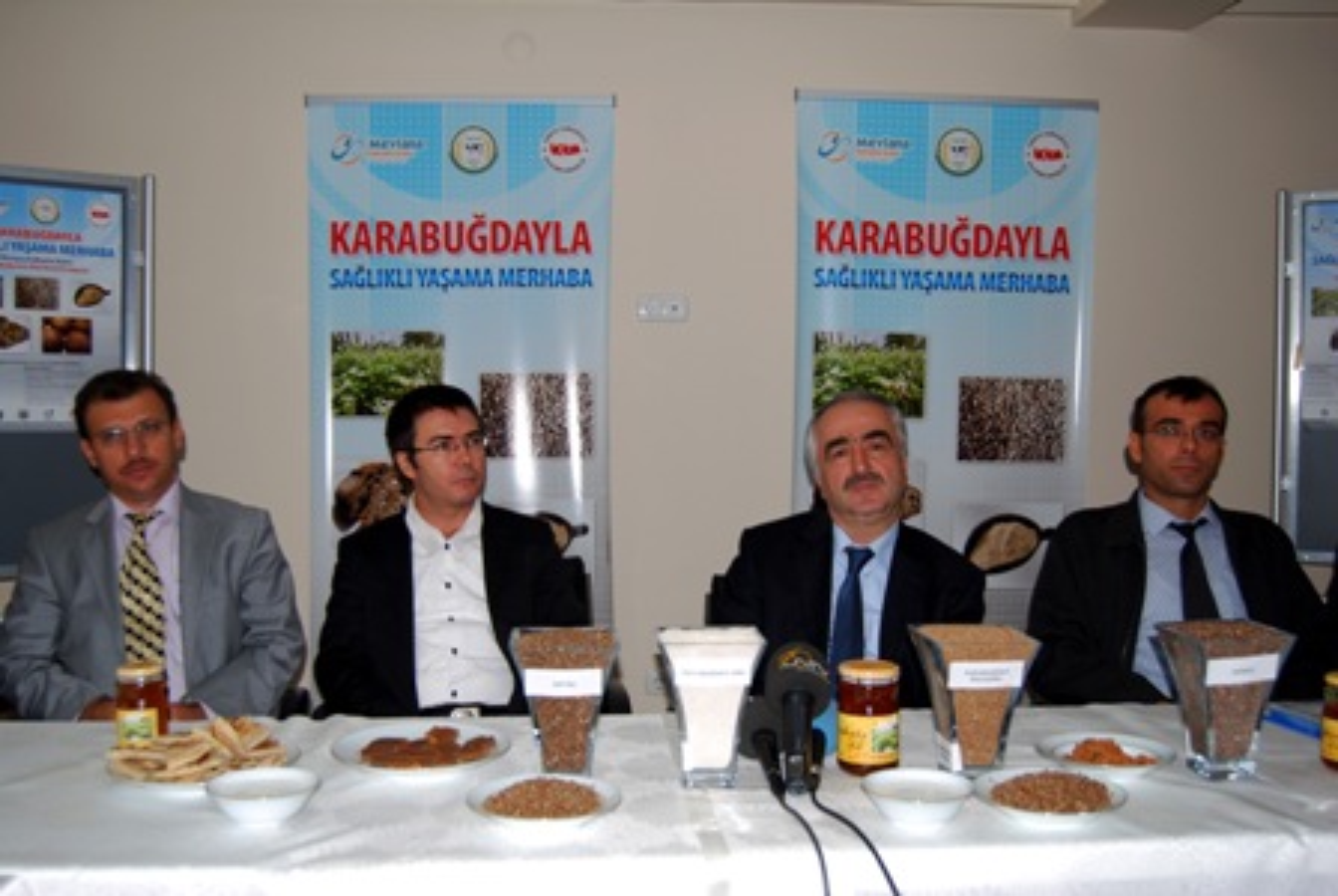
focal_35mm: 36
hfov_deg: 53.1
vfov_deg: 37.0
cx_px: 669
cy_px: 448
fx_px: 1340
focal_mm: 24
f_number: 4
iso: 100
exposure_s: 1/60
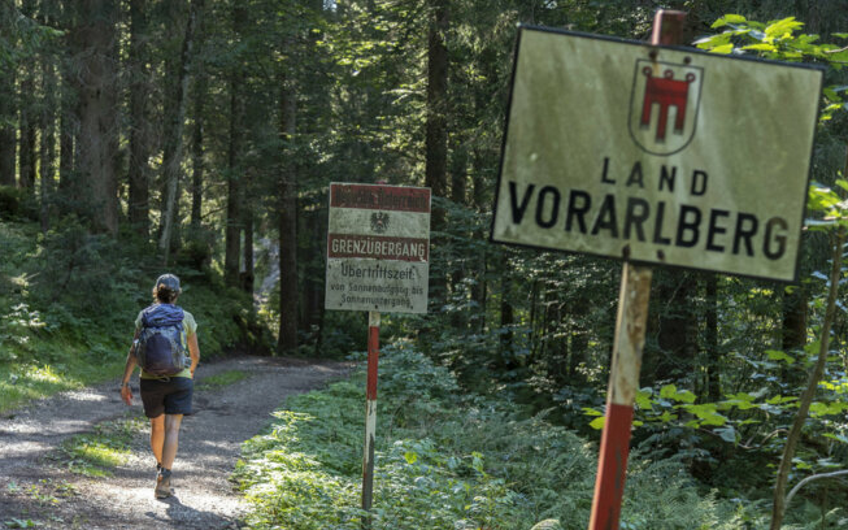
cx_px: 426
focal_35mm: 67
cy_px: 275
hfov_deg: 30.6
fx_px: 1548
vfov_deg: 19.4
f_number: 4
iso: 400
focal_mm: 65
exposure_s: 1/100
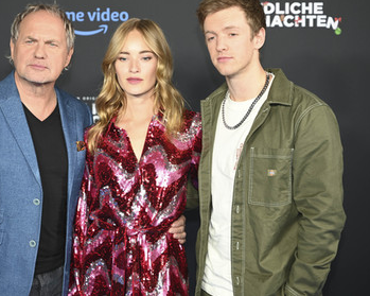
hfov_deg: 21.0
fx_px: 996
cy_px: 138
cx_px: 138
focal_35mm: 91
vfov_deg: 16.9
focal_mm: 75
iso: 500
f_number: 2.8
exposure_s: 1/125
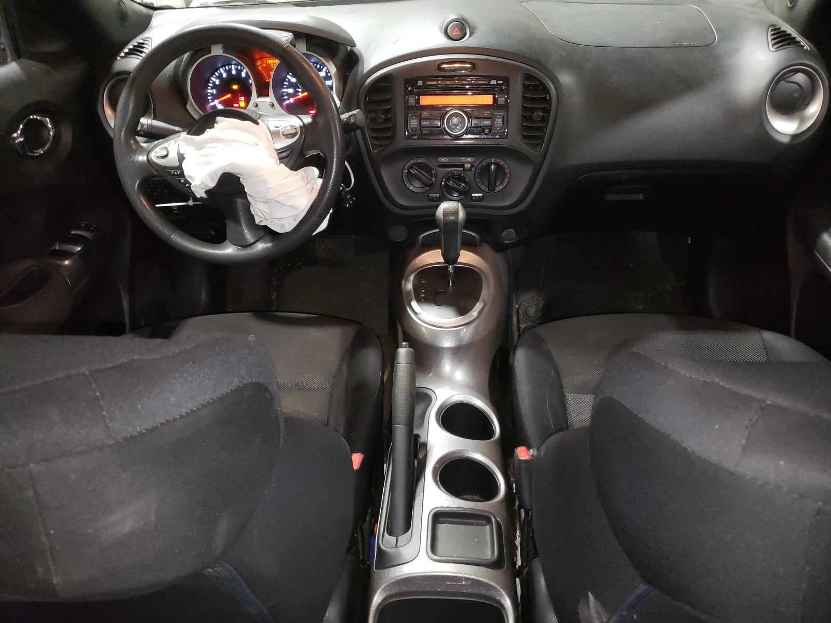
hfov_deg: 67.3
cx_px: 416
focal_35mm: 26
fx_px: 624
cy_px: 312
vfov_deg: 53.1
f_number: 1.5
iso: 432
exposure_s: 1/24
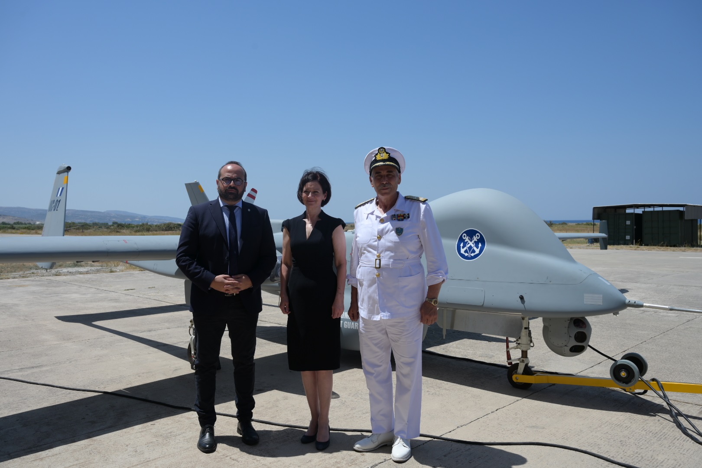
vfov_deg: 45.0
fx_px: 565
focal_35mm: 29
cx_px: 351
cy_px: 234
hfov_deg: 63.7
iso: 100
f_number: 8
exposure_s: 1/500
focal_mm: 29
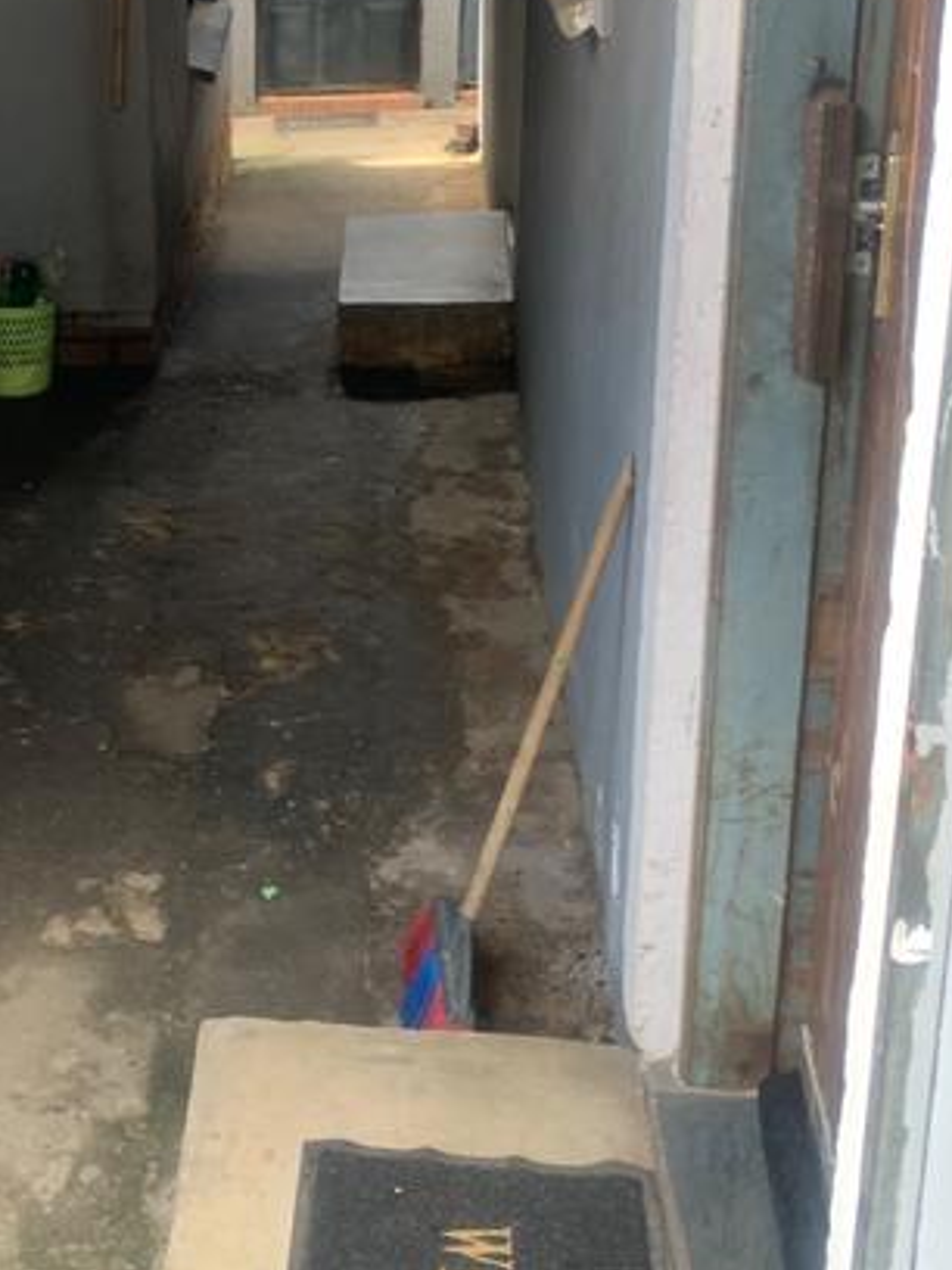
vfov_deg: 36.8
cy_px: 352
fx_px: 1870
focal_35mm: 51
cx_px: 84
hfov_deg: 27.5
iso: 100
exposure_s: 1/60
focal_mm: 4.25
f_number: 1.8
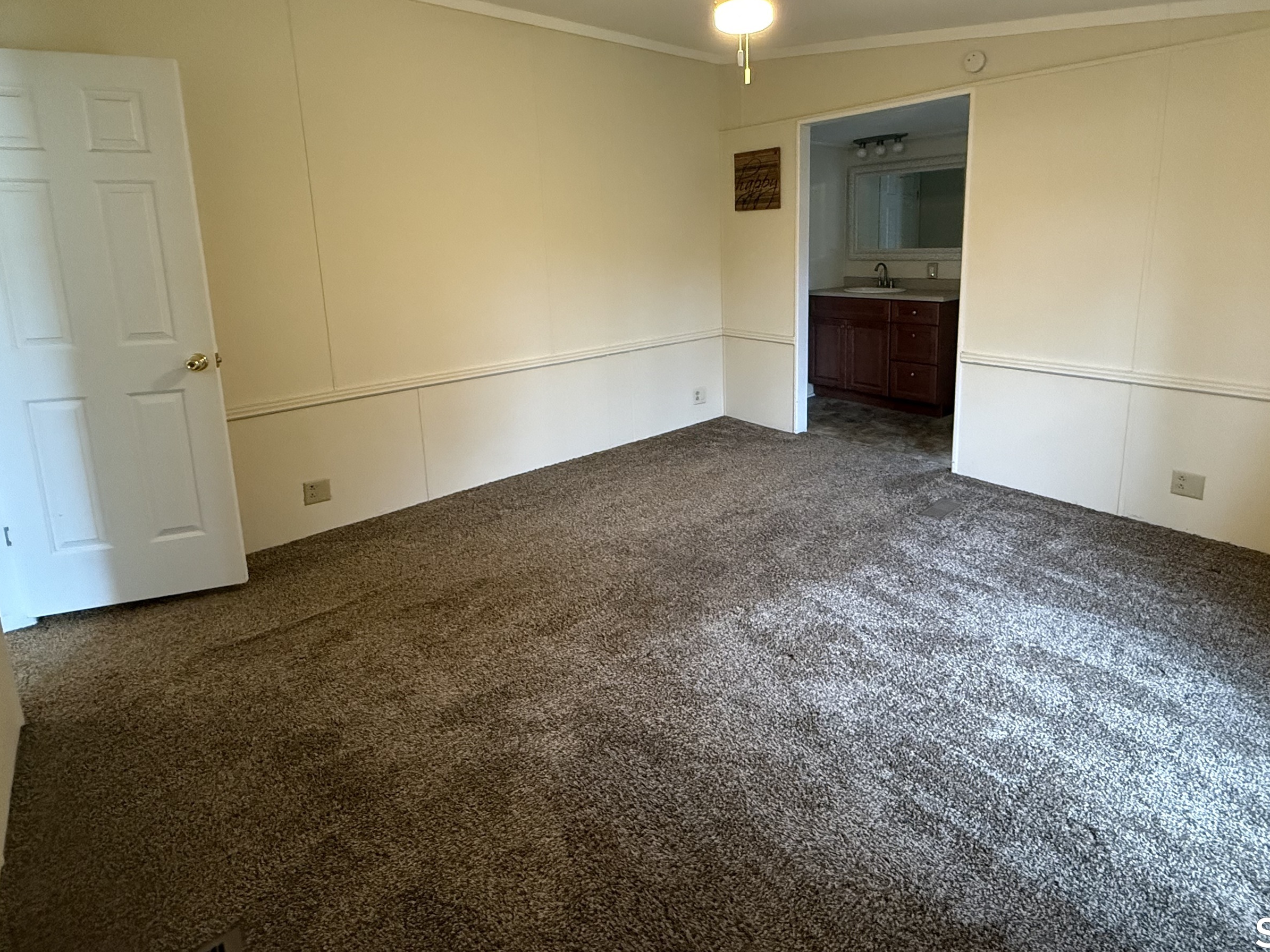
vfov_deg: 70.3
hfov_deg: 87.6
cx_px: 682
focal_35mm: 18
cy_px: 348
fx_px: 660
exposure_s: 1/60
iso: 800
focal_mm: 2.22
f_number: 2.2
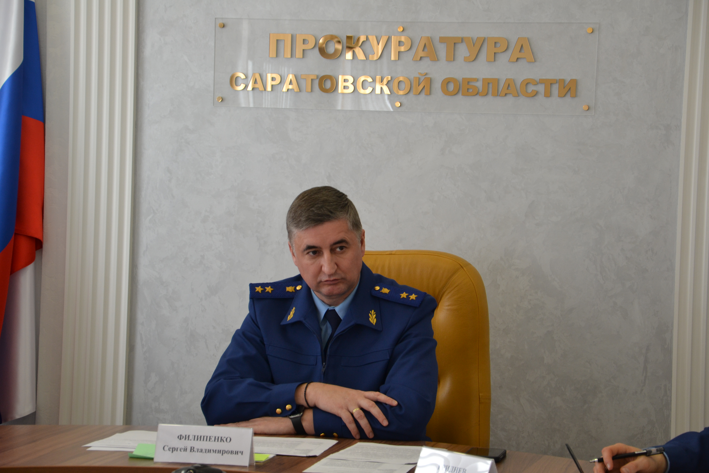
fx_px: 2215
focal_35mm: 112
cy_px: 236
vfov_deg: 12.2
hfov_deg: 18.2
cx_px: 354
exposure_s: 1/60
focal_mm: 75
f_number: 5.3
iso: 400
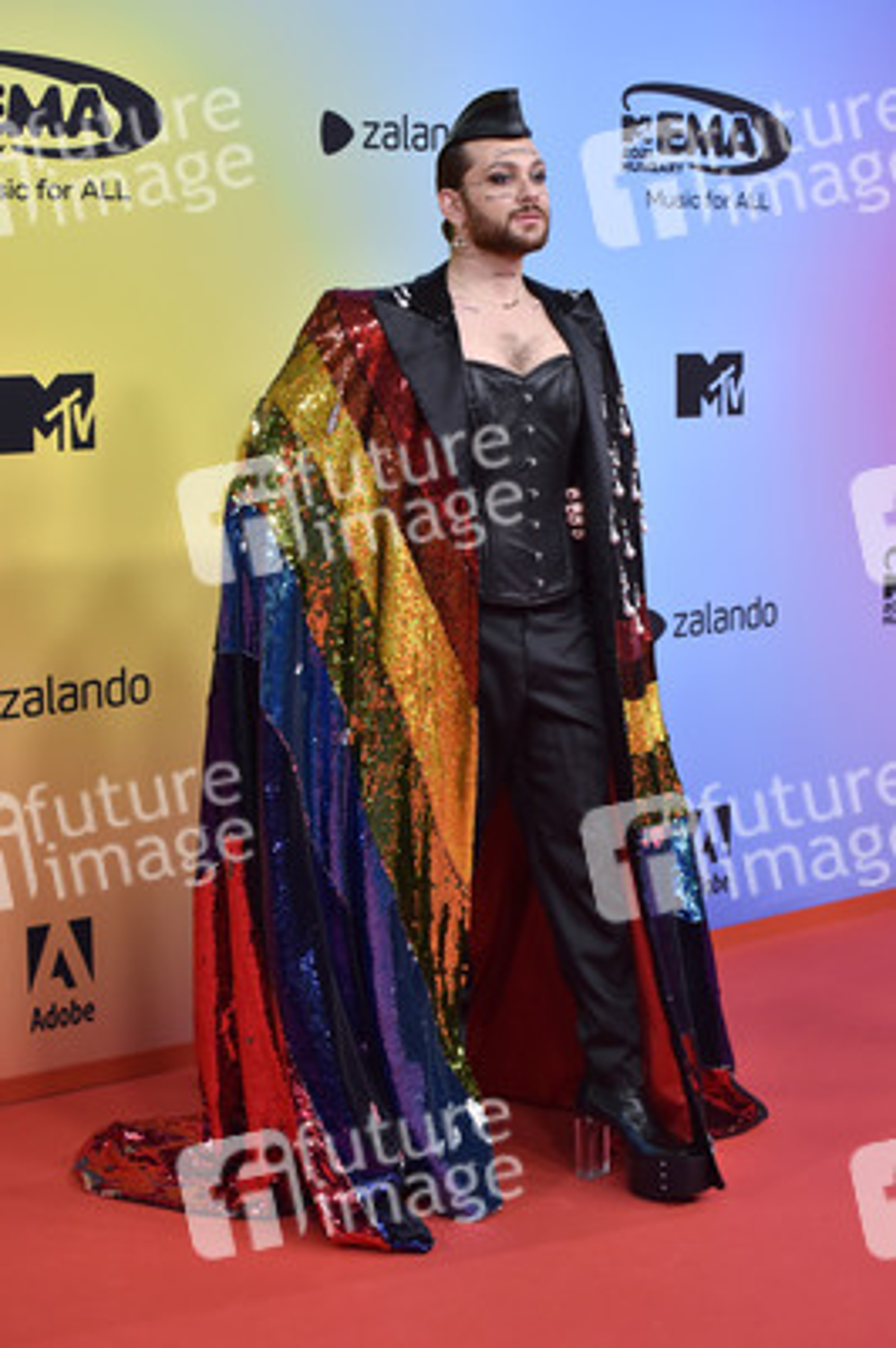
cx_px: 448
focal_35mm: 70
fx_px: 2618
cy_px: 674
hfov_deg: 19.4
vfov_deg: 28.9
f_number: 5.6
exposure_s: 1/200
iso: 2000
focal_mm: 70
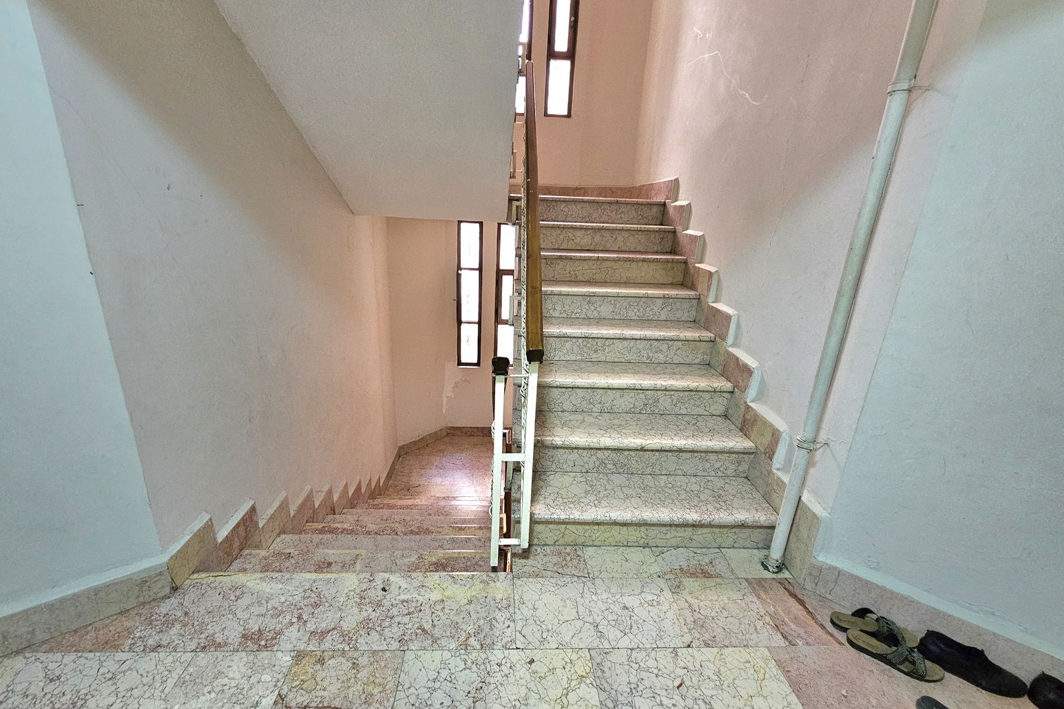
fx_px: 414
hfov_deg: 104.2
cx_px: 515
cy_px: 376
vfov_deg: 81.1
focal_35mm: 14
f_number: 2.2
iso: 400
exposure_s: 1/33.4
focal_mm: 2.2
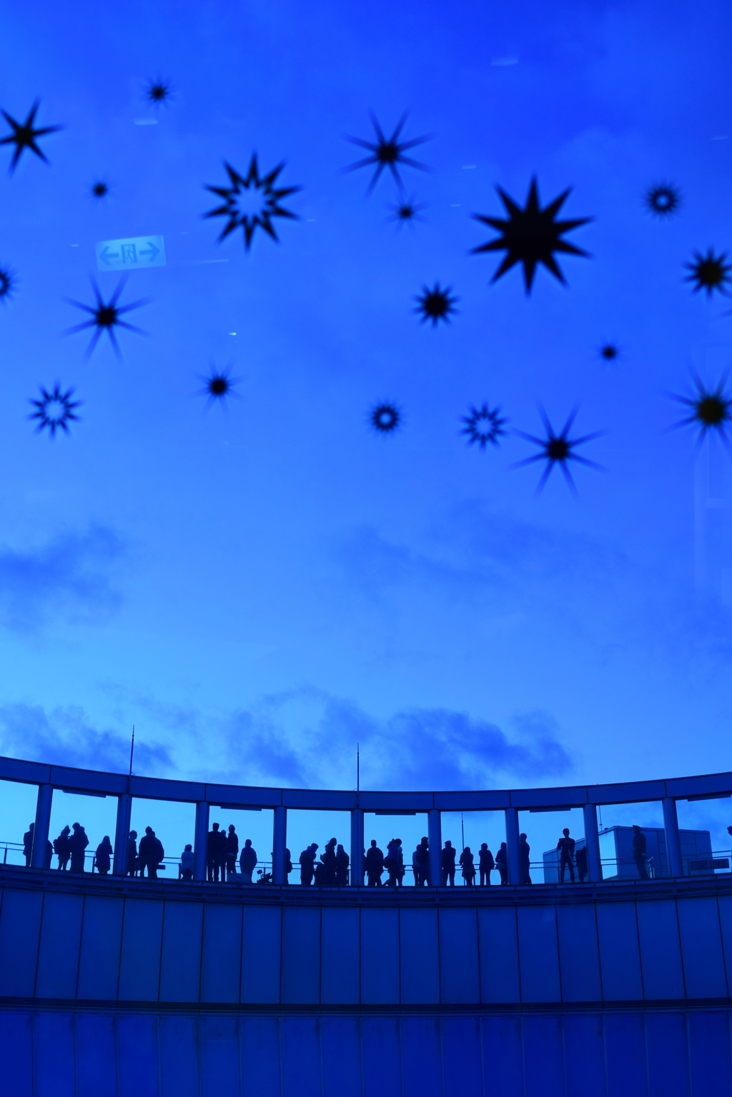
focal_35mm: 36
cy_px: 548
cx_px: 366
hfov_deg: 36.9
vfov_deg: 53.1
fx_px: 1098
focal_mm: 24
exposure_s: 1/250
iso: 320
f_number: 2.8
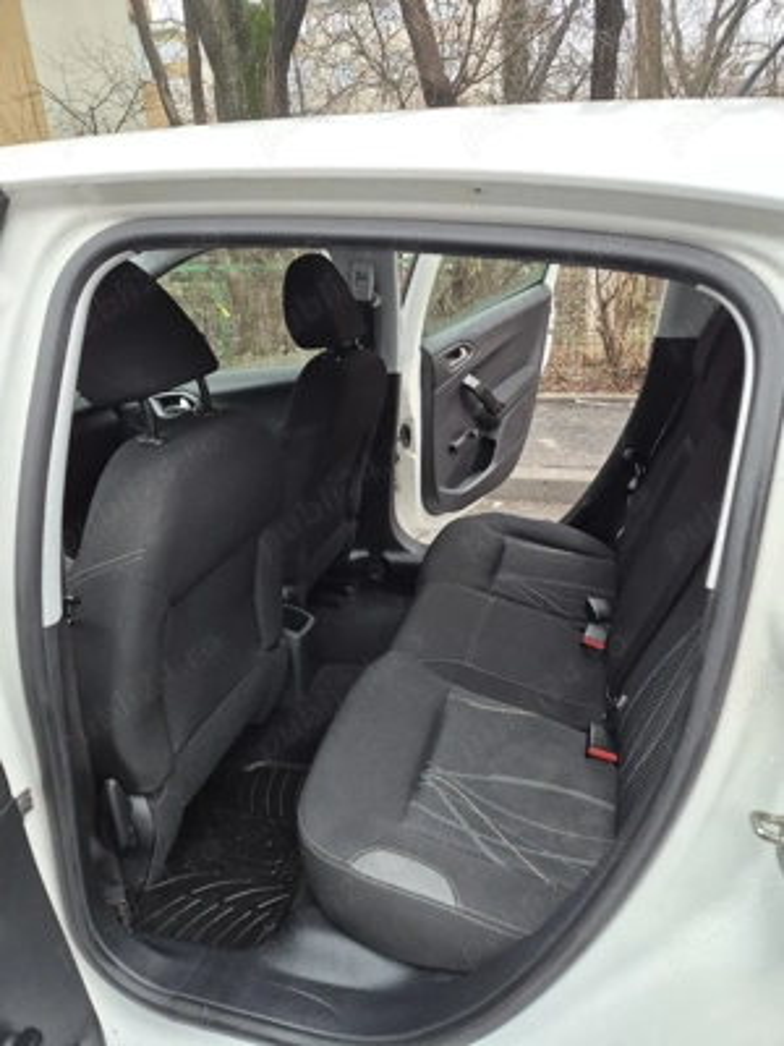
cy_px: 523
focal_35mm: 23
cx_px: 392
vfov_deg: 73.9
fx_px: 695
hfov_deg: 58.9
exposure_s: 1/100
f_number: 1.8
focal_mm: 5.4
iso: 320
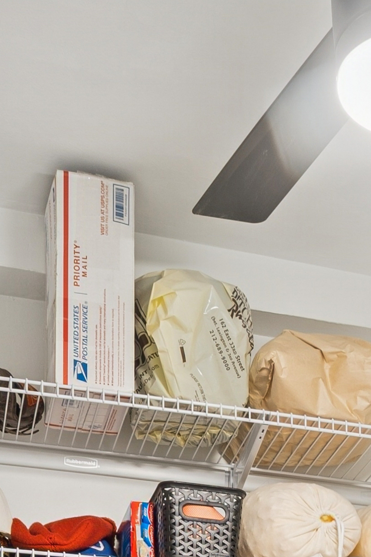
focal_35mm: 83
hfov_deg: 15.9
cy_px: 1033
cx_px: 419
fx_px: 1283
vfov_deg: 18.5
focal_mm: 17
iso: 100
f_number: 8
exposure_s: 3.2
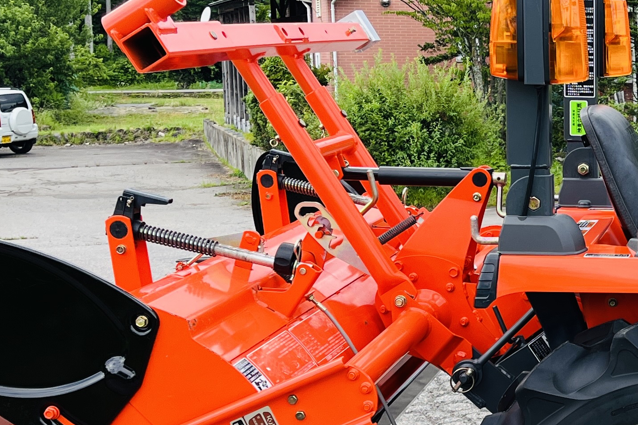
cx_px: 726
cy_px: 249
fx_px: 1346
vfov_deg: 17.9
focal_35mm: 76
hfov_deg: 24.6
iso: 50
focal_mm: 5.1
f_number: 1.6
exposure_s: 1/943
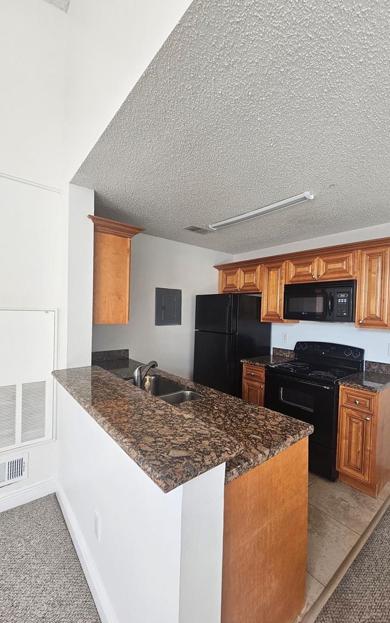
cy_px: 313
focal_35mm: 14
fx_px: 238
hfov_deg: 78.2
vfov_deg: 105.3
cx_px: 222
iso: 200
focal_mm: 2.2
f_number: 2.2
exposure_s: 1/77.4
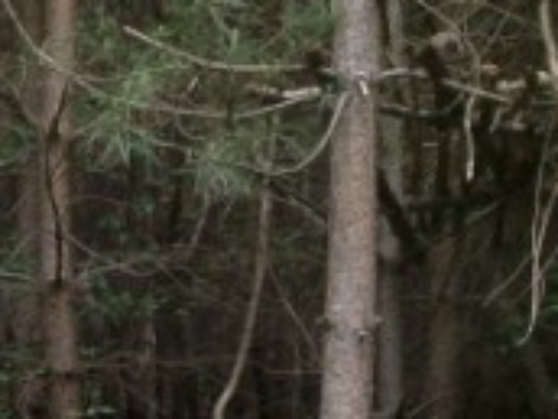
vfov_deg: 9.4
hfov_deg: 11.8
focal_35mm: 152
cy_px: 703
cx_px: -504
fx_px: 2450
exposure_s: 1/120
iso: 64
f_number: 2.4
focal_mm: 4.28
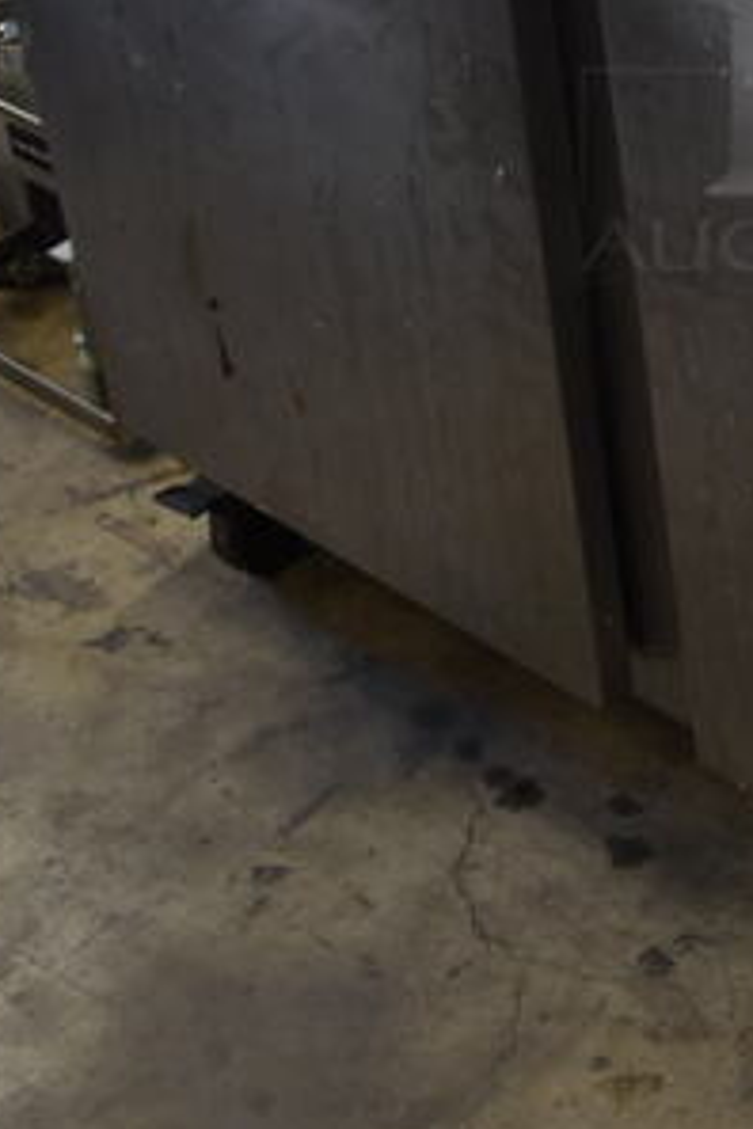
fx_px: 2604
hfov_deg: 15.6
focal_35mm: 83
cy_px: 86
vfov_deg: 23.7
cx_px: 981
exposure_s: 1/30
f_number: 3.5
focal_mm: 18
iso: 320
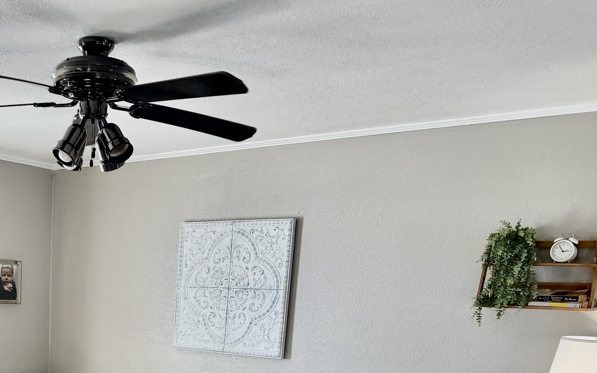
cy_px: 423
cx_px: 89
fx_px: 813
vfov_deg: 24.0
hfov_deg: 38.2
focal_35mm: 50
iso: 160
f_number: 1.78
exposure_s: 1/220
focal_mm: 6.76
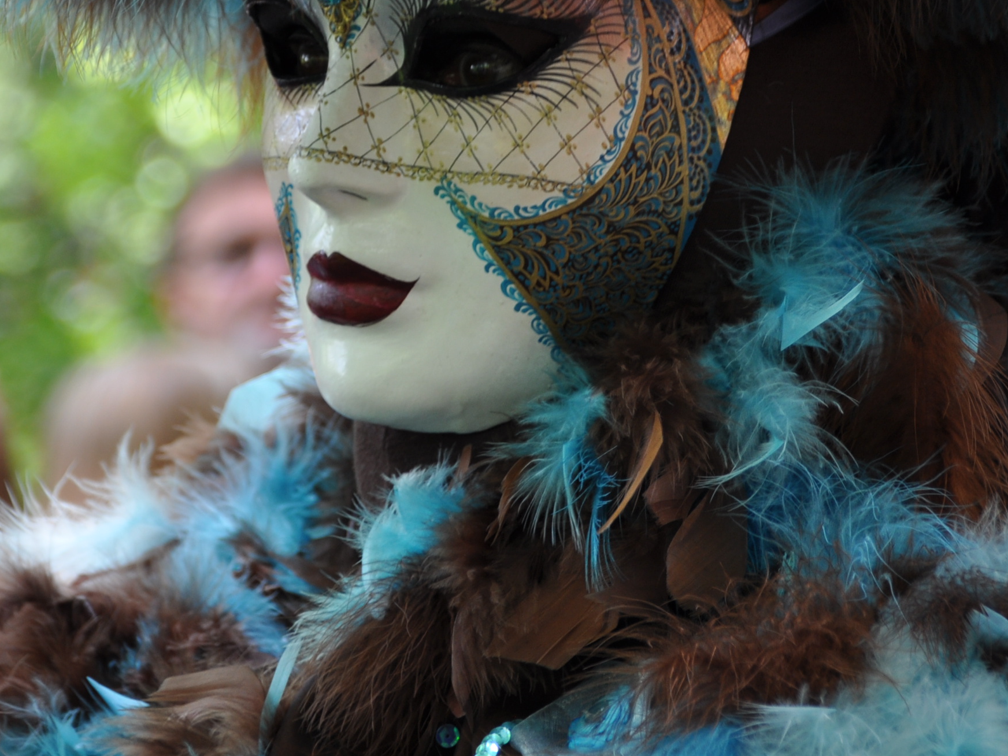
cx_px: 512
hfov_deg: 7.3
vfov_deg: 5.5
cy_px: 149
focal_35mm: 271
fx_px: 7891
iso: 250
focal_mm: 102
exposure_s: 1/60
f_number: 5.6
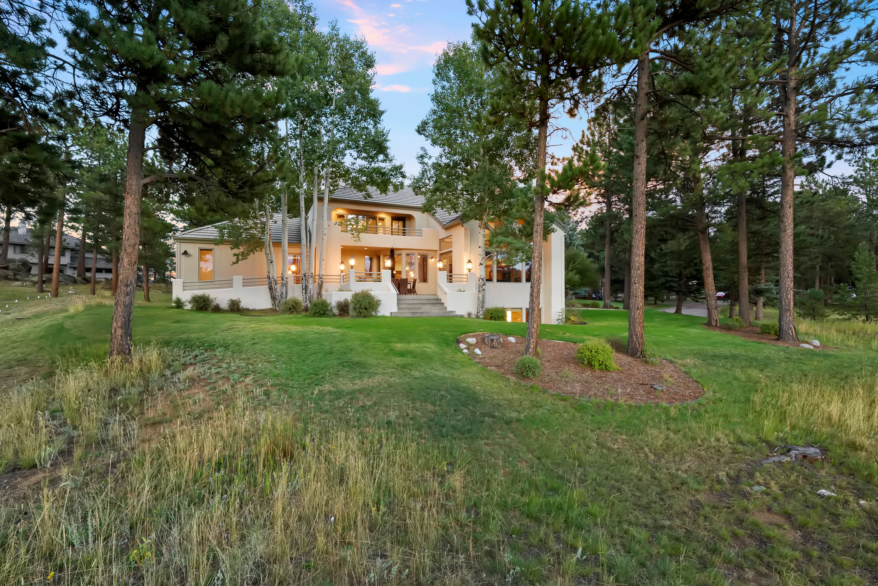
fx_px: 390
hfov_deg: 96.7
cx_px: 439
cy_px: 293
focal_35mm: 16
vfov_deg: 73.8
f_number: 9
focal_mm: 16
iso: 1600
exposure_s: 1/4
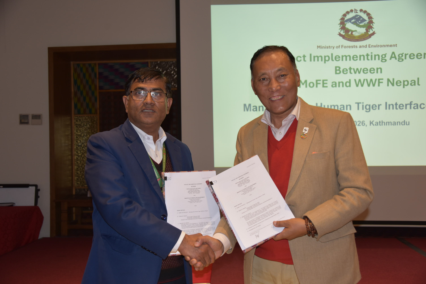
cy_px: 142
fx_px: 473
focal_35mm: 40
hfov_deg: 48.4
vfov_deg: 33.4
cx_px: 213
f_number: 4.5
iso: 800
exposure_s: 1/80
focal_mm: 40
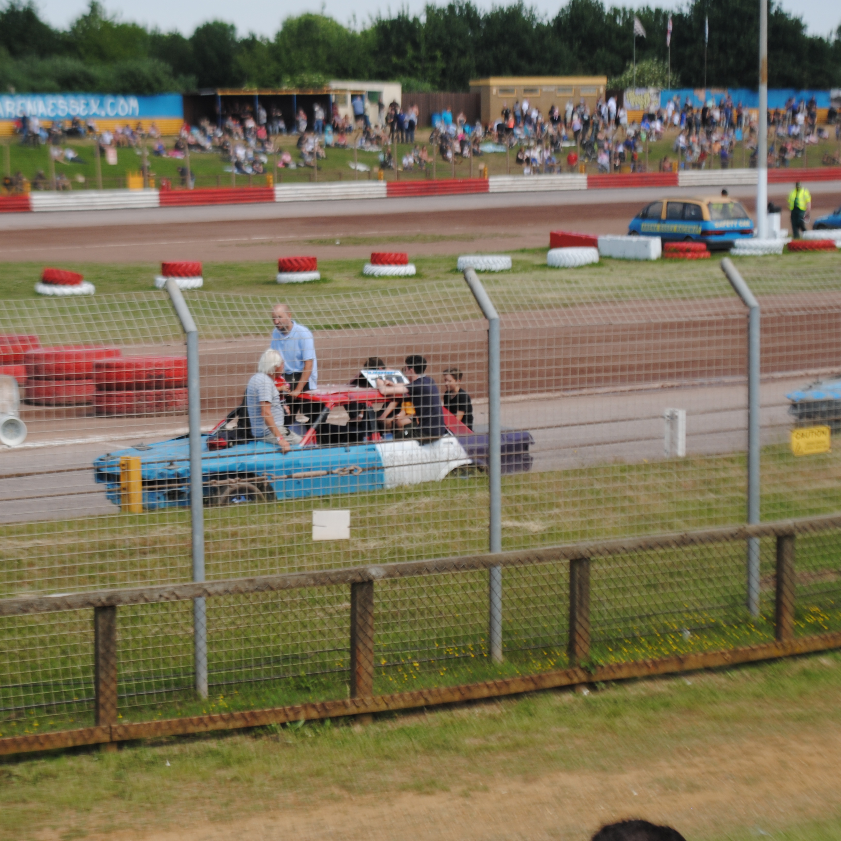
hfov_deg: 16.0
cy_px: 418
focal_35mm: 109
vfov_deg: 16.0
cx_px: 326
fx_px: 2987
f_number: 7.1
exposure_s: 1/200
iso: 100
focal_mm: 55
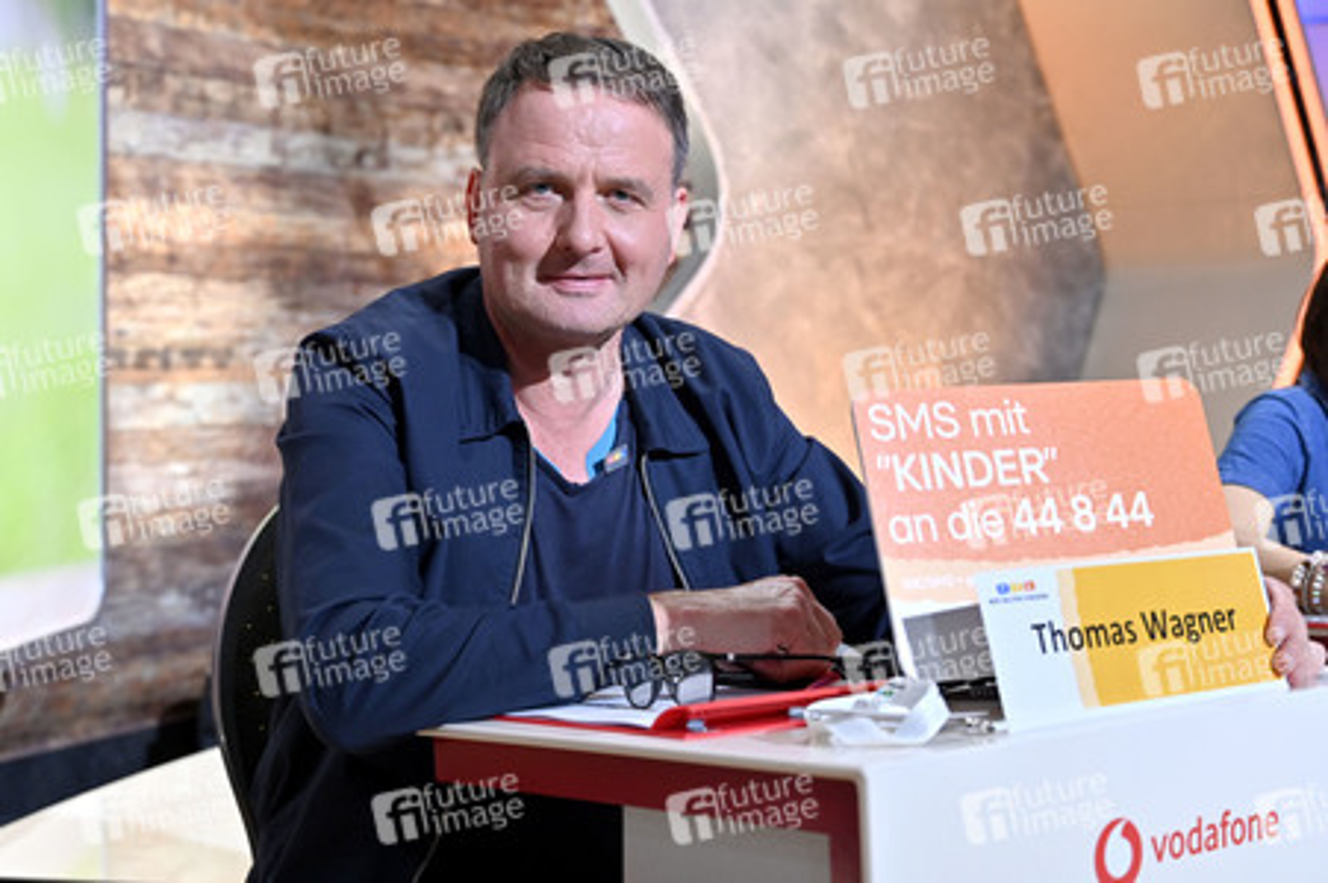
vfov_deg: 27.5
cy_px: 442
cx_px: 664
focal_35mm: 49
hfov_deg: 40.4
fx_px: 1806
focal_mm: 49
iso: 1250
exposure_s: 1/200
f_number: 4
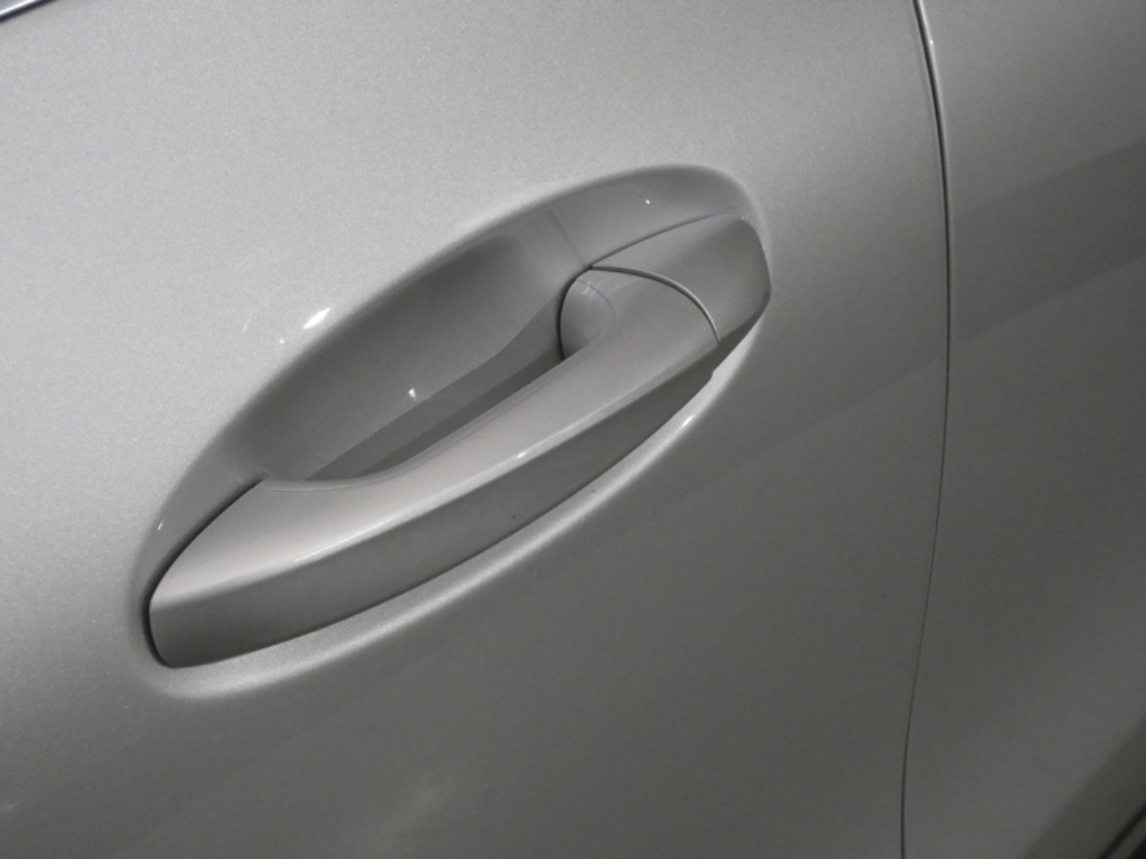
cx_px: 557
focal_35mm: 50
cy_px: 437
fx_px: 1655
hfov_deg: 38.2
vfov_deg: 29.1
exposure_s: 1/125
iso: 800
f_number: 3.8
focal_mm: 8.2
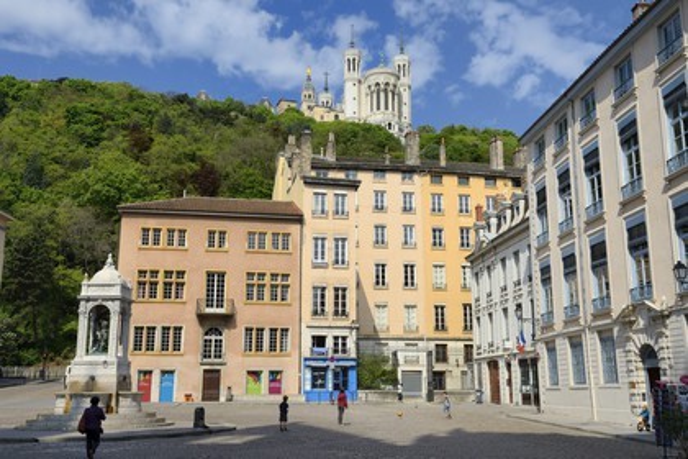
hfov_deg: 50.7
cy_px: 230
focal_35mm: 38
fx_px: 726
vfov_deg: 35.1
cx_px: 344
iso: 200
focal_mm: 38
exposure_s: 1/320
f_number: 13
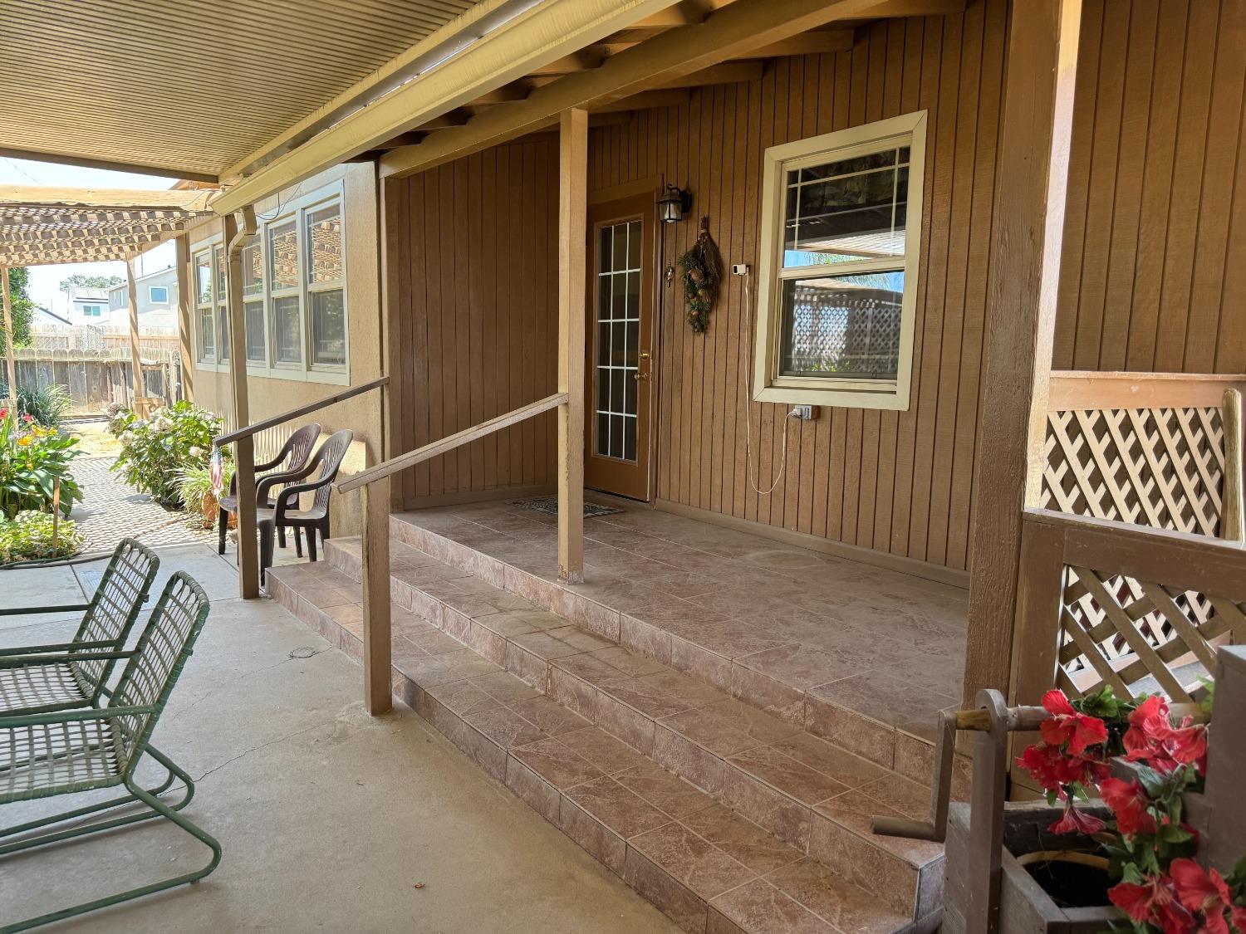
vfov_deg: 56.8
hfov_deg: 71.6
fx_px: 864
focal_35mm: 24
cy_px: 467
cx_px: 623
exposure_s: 1/121
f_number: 1.78
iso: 100
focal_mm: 6.76
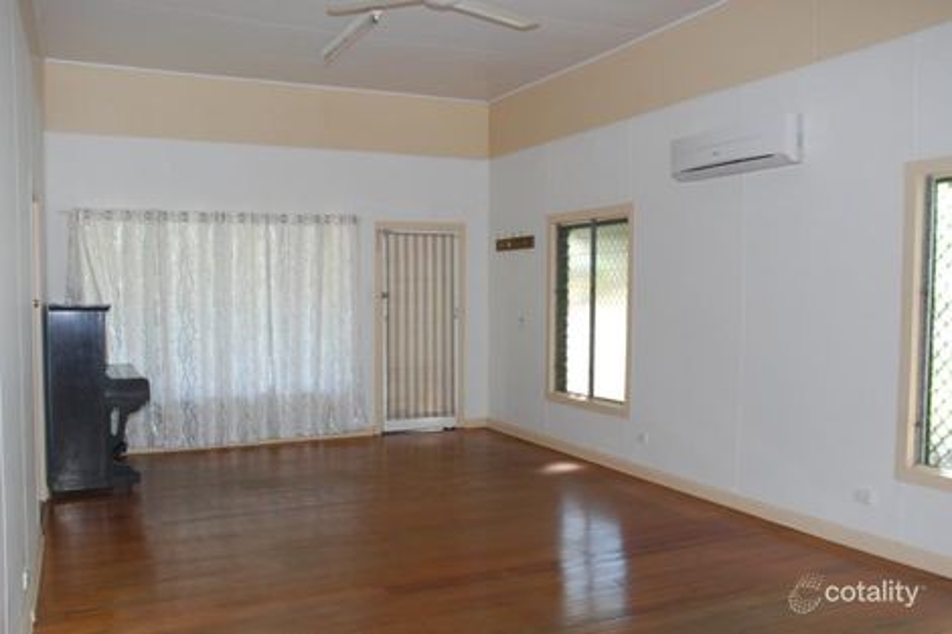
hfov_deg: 59.5
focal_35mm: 32
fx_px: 833
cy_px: 317
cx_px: 476
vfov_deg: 41.7
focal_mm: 21
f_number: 7.1
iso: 800
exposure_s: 1/60
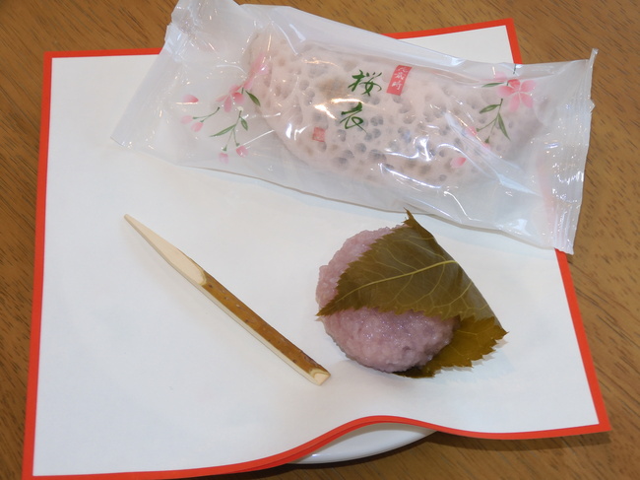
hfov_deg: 29.8
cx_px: 320
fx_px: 1201
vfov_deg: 22.6
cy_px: 240
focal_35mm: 65
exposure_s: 1/30
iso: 100
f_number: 4.5
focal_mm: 11.6
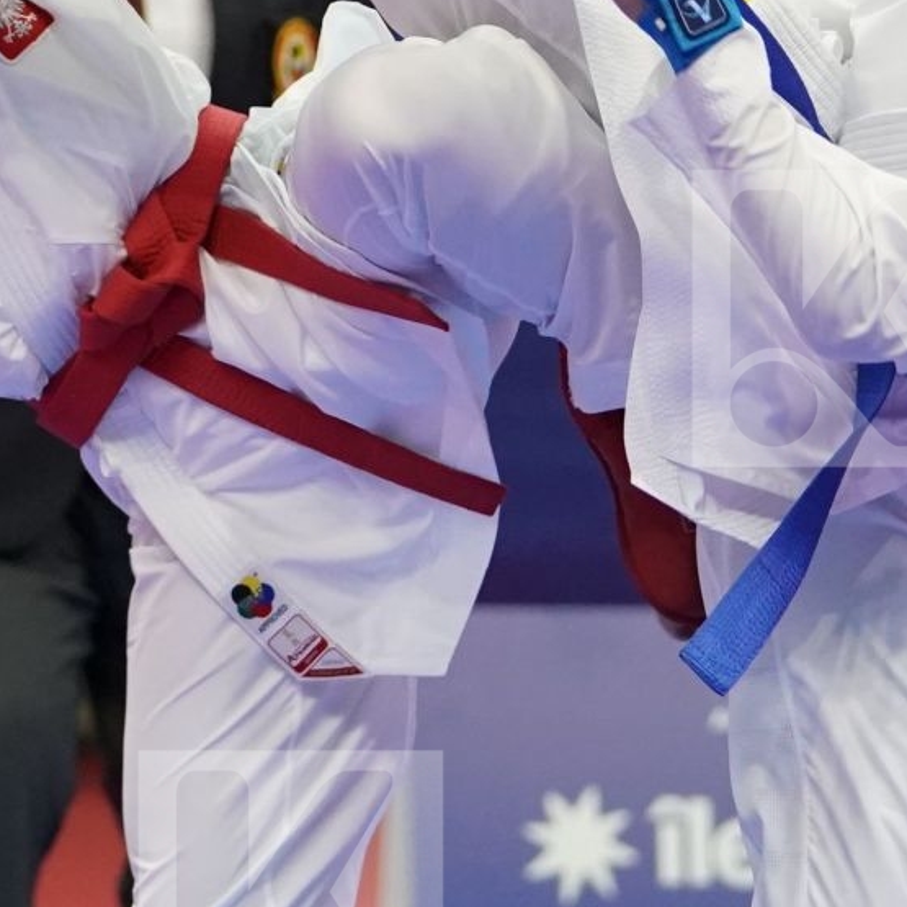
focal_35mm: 405
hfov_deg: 4.3
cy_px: 319
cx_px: 291
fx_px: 12006
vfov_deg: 4.3
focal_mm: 98
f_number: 2.8
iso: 3200
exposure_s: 1/1000
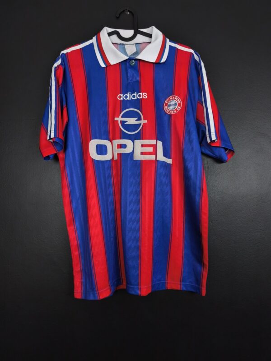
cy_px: 180
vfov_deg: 73.9
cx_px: 136
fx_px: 240
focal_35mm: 23
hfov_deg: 58.9
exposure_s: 1/125
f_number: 1.6
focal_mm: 6.57
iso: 400
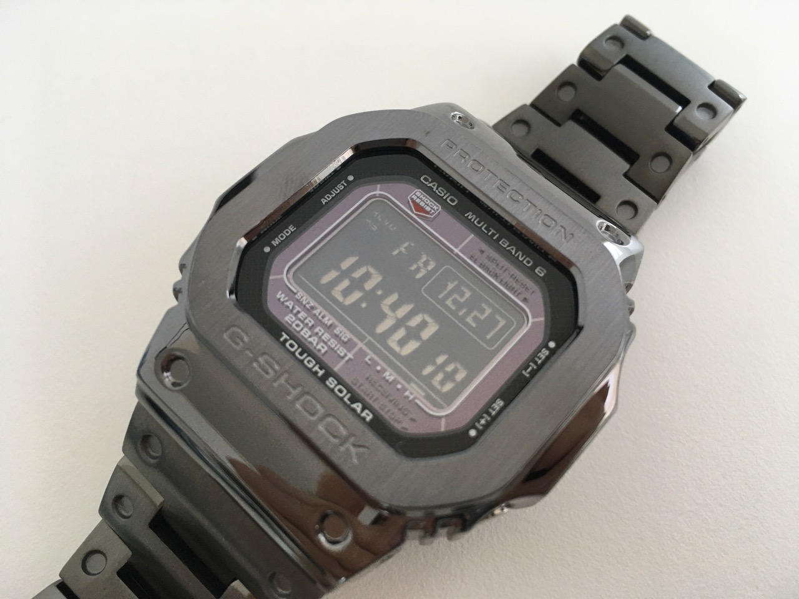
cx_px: 400
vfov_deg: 48.2
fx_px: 669
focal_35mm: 29
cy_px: 300
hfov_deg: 61.7
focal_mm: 4.15
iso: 64
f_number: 2.2
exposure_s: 1/33
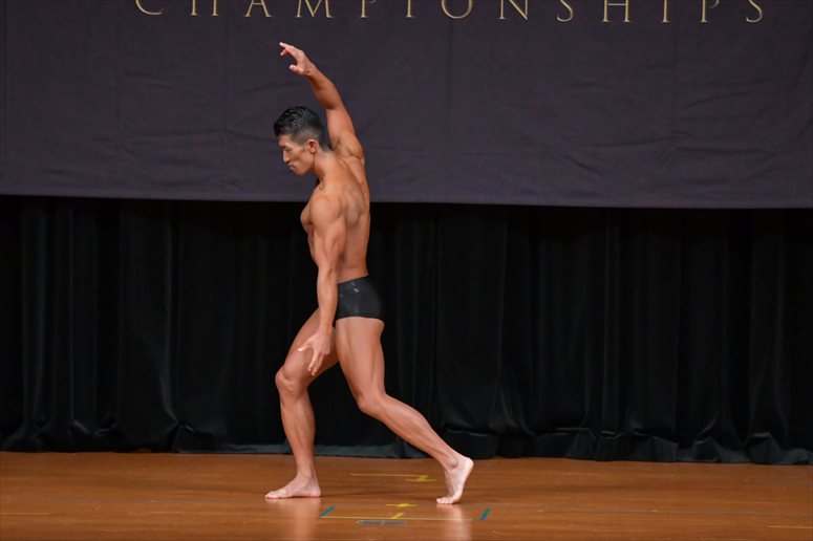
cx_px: 406
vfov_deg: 5.1
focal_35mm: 270
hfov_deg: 7.6
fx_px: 6095
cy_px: 270
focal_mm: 180
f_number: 5.6
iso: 4000
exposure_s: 1/400
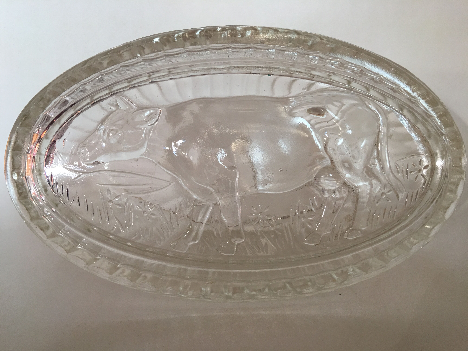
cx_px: 234
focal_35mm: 29
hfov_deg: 61.7
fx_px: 392
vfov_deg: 48.2
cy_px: 176
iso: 40
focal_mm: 4.15
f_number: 2.2
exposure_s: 1/33
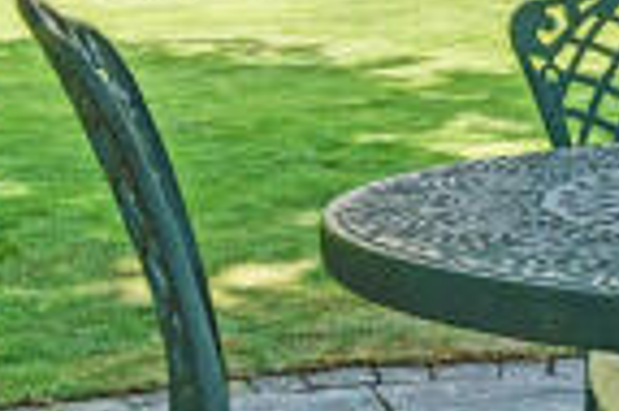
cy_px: -180
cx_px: 688
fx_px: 1769
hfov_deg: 19.0
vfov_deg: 12.7
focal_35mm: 103
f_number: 8
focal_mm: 21
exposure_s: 1/800
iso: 400
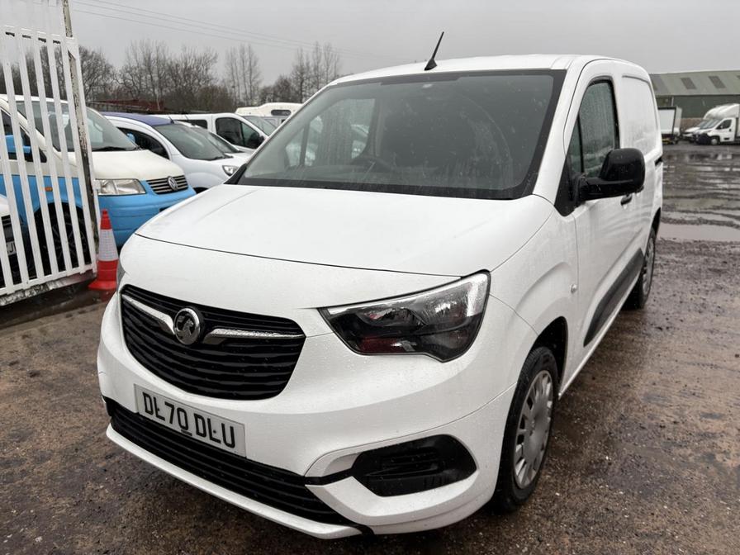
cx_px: 370
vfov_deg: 53.1
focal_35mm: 26
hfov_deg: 67.3
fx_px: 556
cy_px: 278
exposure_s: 1/739
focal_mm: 5.96
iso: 50
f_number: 1.6
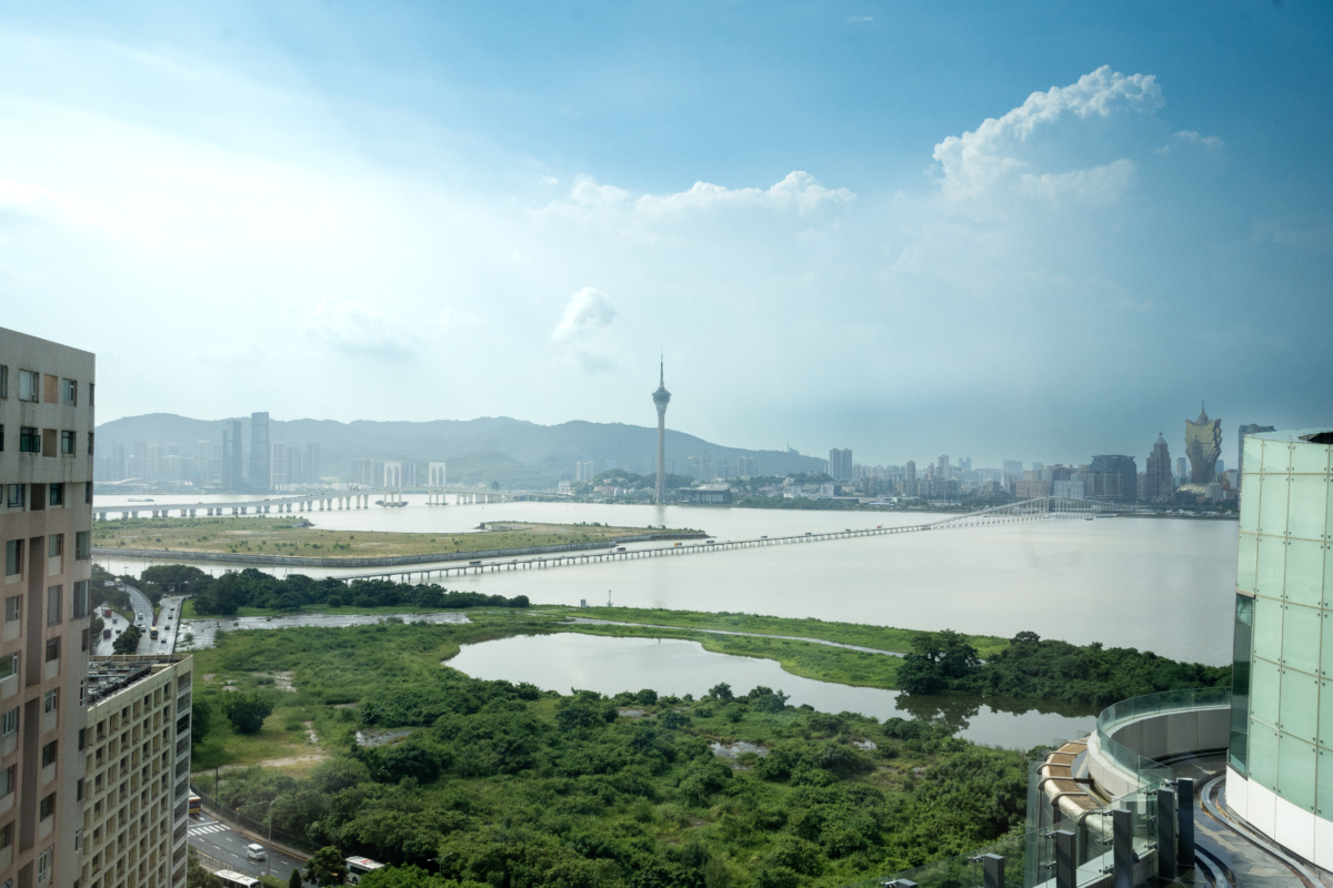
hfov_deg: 54.4
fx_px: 1296
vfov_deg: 37.9
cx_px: 666
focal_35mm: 35
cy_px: 444
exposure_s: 1/1600
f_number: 8
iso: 1000
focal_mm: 35
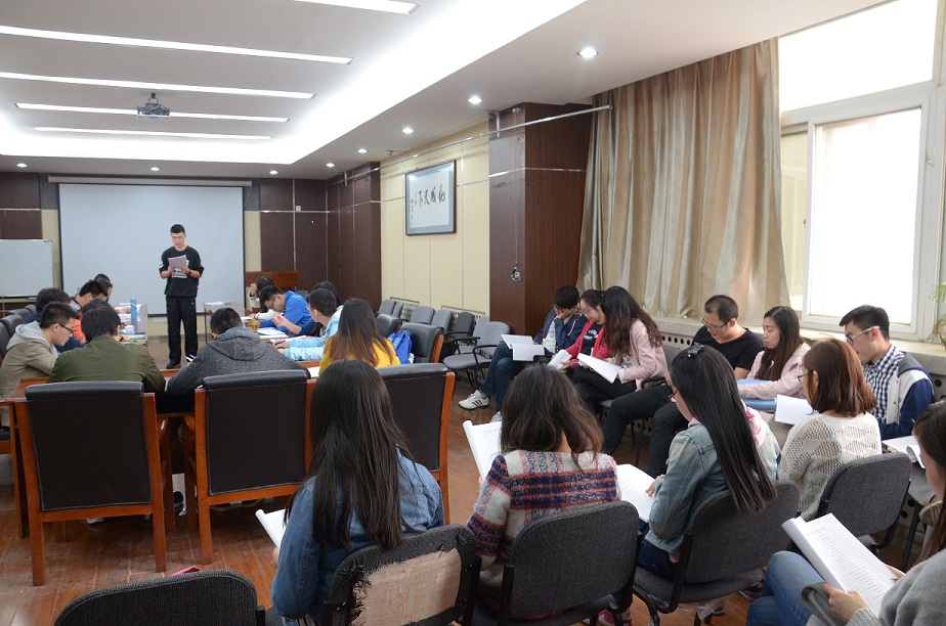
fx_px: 708
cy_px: 313
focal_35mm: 27
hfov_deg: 67.5
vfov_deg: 47.7
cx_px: 473
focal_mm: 18
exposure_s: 1/30
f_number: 5
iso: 1250
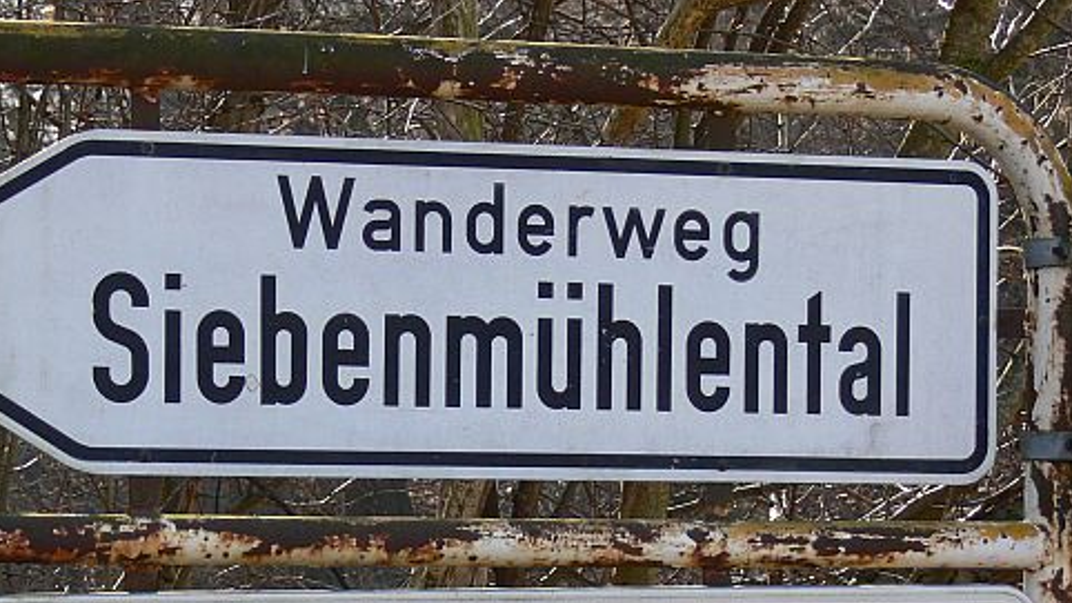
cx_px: 385
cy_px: 505
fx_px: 5514
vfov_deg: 6.2
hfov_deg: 11.1
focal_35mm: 194
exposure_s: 1/100
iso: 80
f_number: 4
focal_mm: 21.9
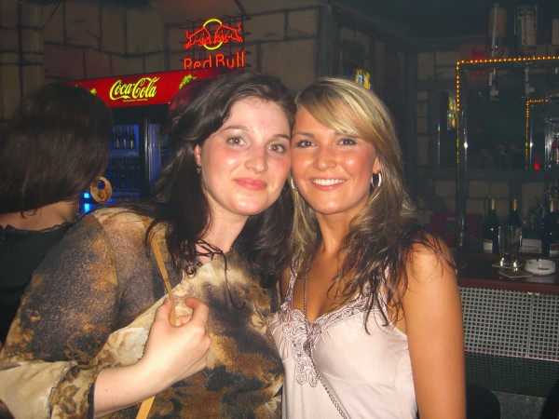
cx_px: 280
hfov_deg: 49.0
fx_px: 614
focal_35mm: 38
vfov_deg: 37.7
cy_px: 210
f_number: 2.8
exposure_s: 1/60
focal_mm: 7.9
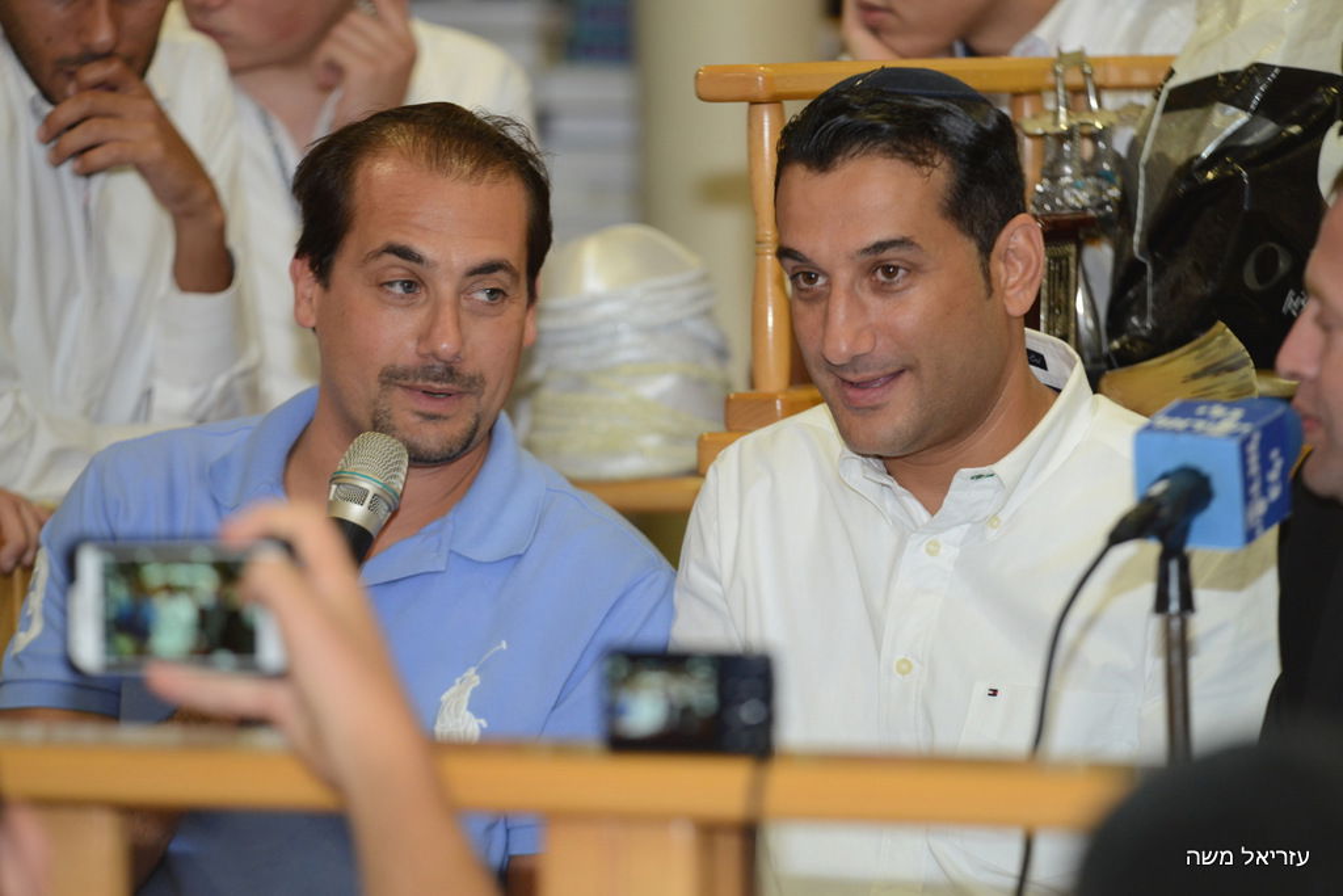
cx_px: 672
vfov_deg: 6.5
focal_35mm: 210
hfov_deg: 9.8
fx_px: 7835
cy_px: 448
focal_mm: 210
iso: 1600
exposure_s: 1/200
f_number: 4
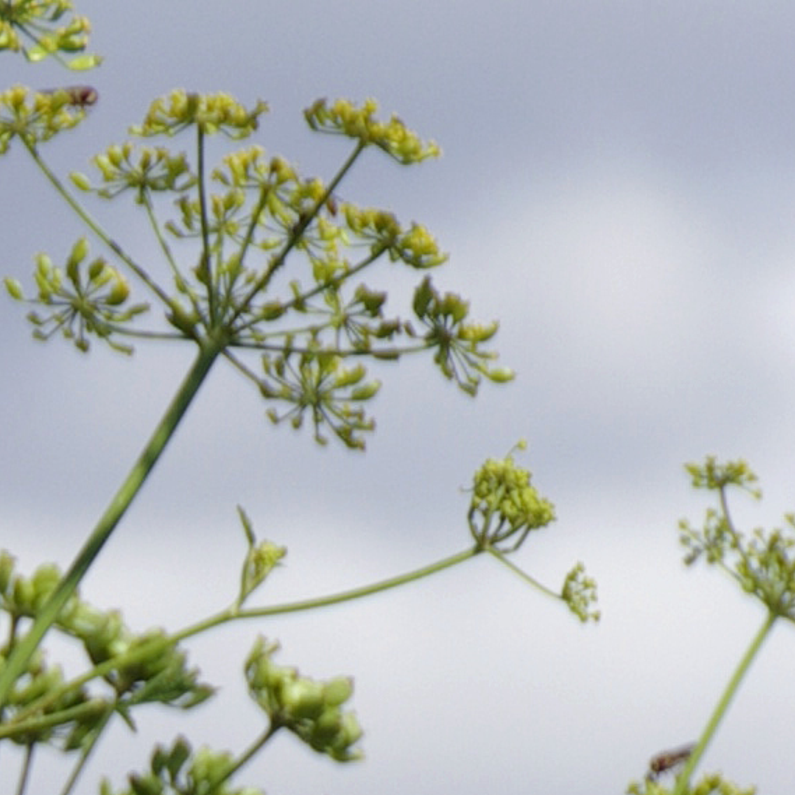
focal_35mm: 1042
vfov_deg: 1.7
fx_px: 27075
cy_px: 1911
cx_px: -897
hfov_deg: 1.7
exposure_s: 1/320
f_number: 9
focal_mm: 120
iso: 100
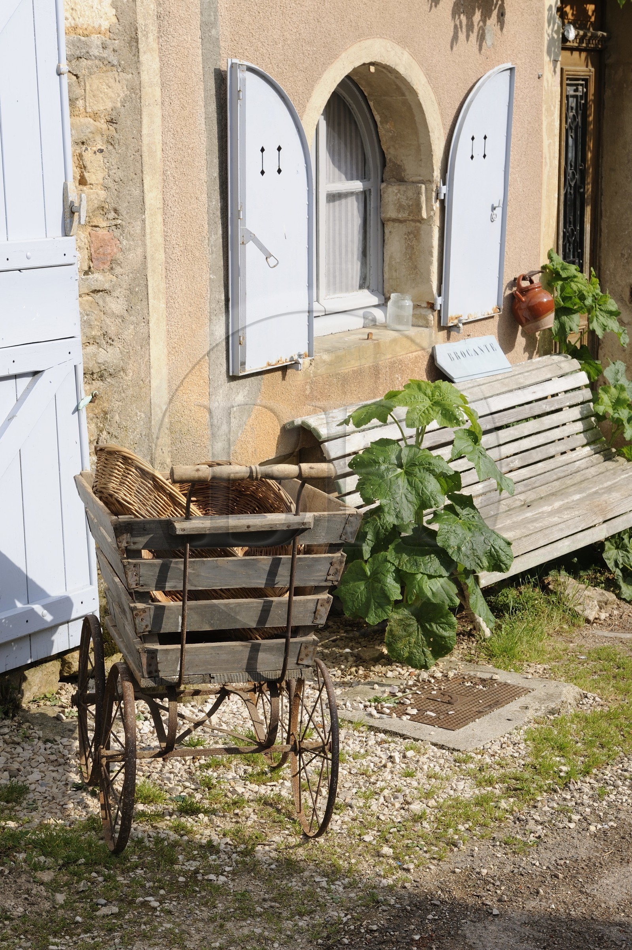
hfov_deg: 20.6
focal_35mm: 66
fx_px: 1740
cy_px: 475
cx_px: 316
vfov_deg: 30.5
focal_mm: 66
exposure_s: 1/160
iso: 200
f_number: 14
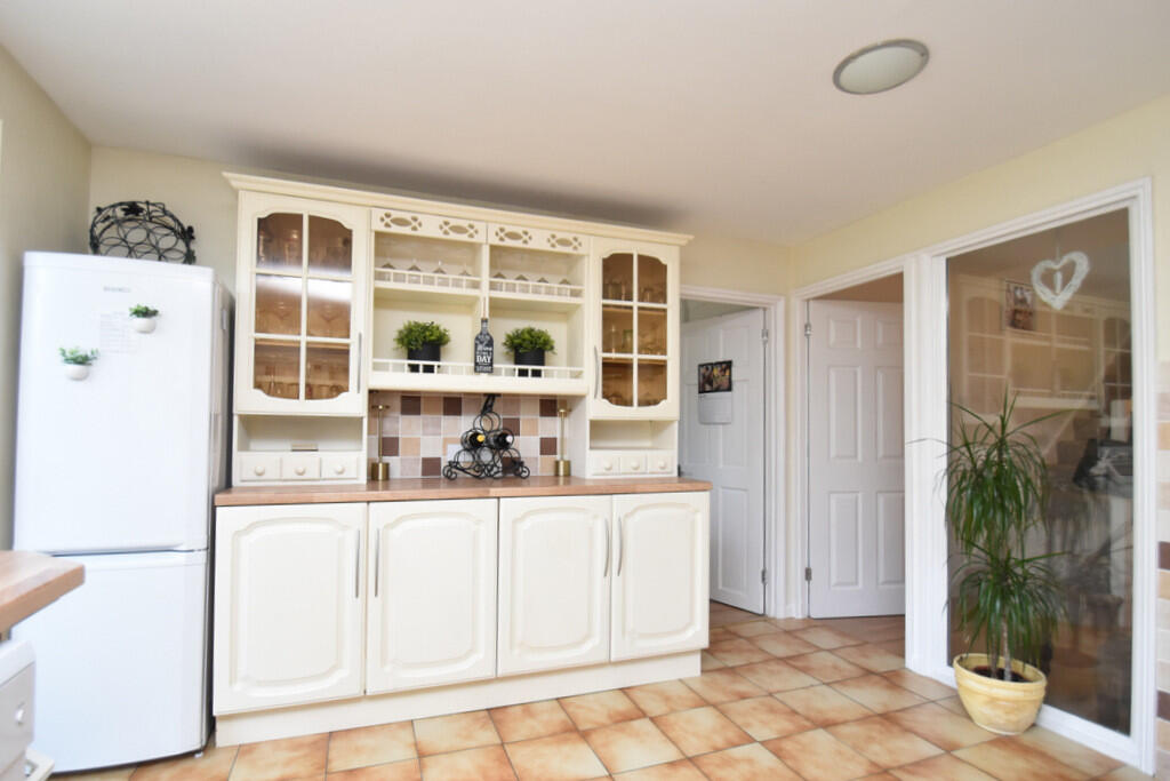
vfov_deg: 72.1
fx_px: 536
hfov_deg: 95.0
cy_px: 390
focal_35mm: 16
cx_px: 585
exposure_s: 1/160
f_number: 4.5
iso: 800
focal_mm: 11
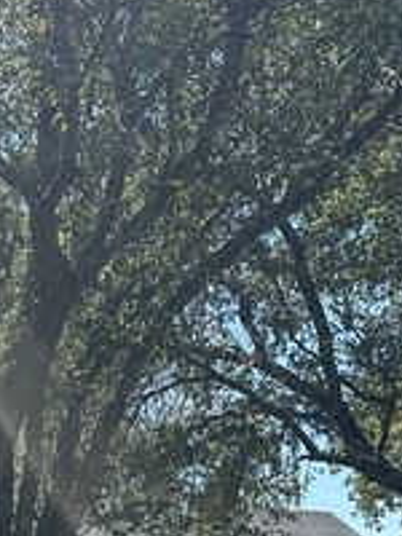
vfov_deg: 21.7
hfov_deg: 17.4
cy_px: 725
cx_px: -107
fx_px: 1239
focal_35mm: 80
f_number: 1.78
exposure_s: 1/1916
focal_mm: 6.86
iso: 80
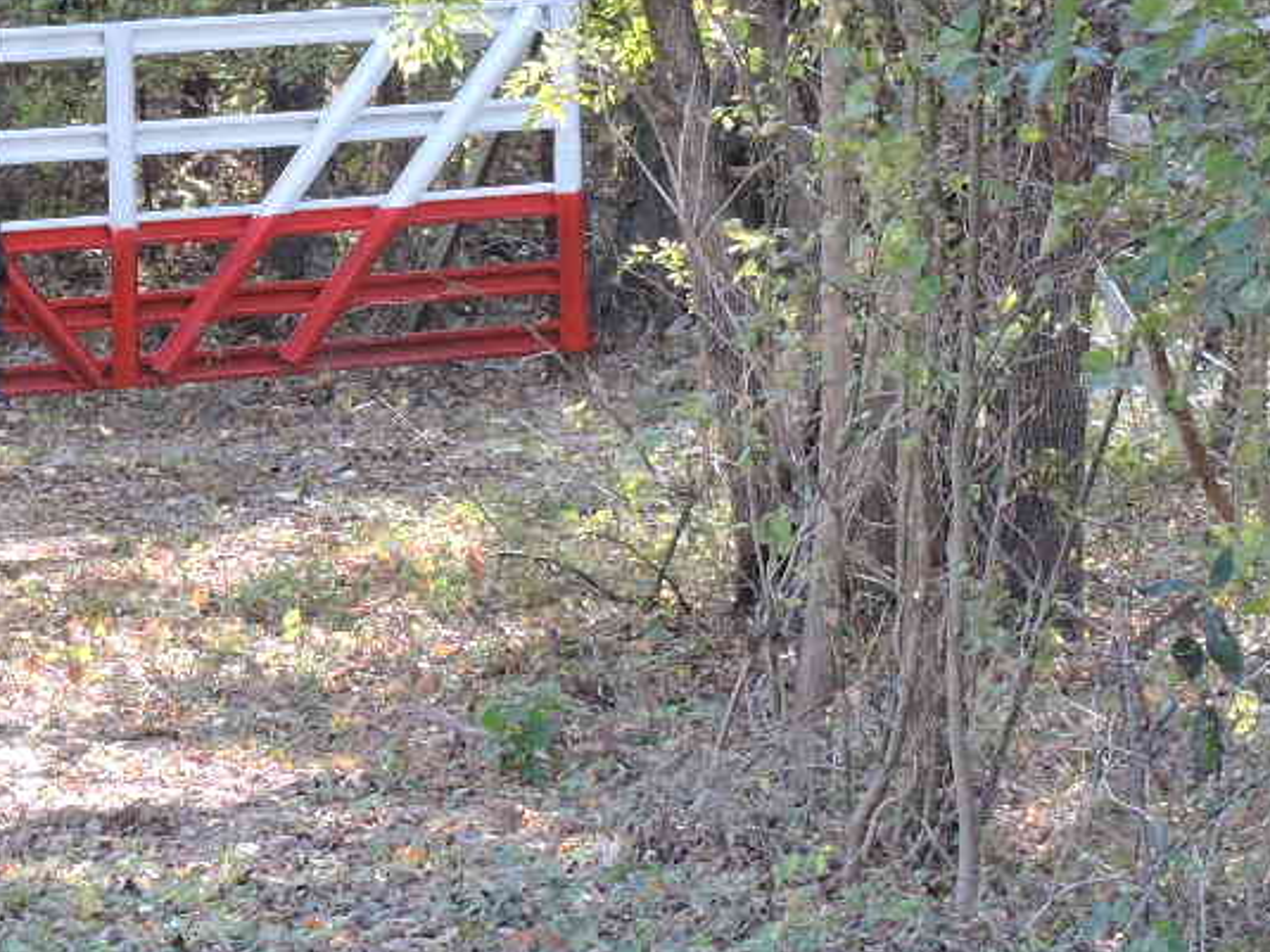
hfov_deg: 6.3
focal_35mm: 314
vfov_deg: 4.7
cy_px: 275
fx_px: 11518
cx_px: 332
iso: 280
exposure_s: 1/60
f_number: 4.8
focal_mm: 18.8
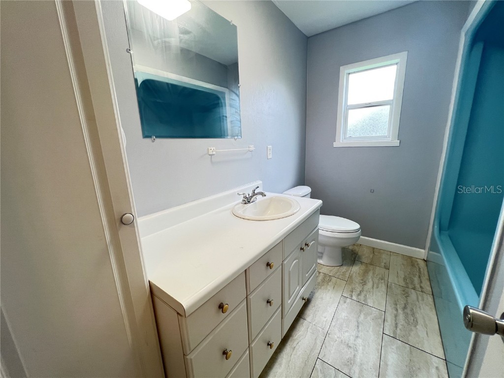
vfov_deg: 89.9
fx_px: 189
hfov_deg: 106.2
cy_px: 189
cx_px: 252
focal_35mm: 13
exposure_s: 1/60
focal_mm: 1.57
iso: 200
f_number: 1.8
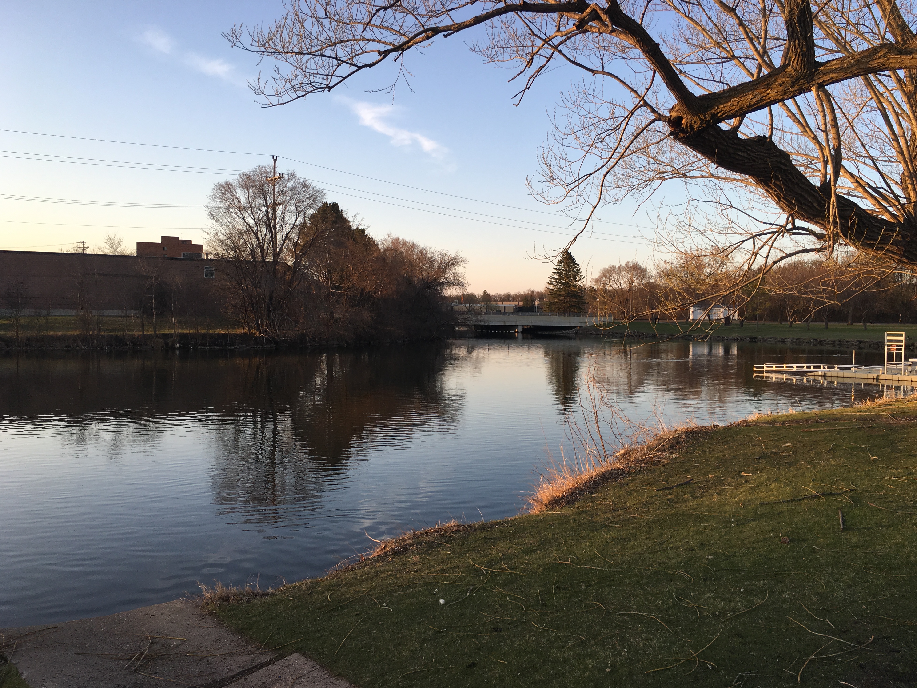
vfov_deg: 46.8
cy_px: 346
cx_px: 455
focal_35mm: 30
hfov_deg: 60.0
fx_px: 795
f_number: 2.2
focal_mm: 4.15
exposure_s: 1/361
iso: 25
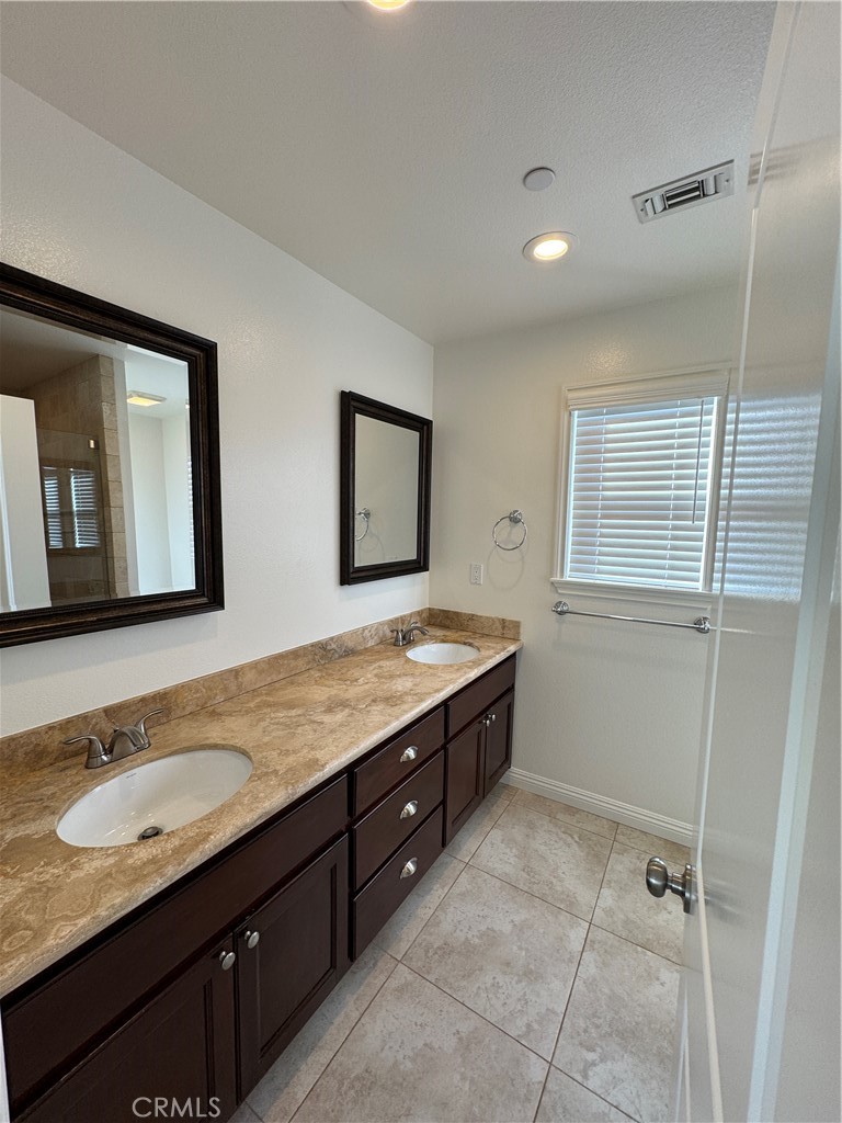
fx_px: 454
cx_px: 421
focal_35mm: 14
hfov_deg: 85.7
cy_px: 562
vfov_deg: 102.1
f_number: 2.2
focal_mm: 2.22
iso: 64
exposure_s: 1/120
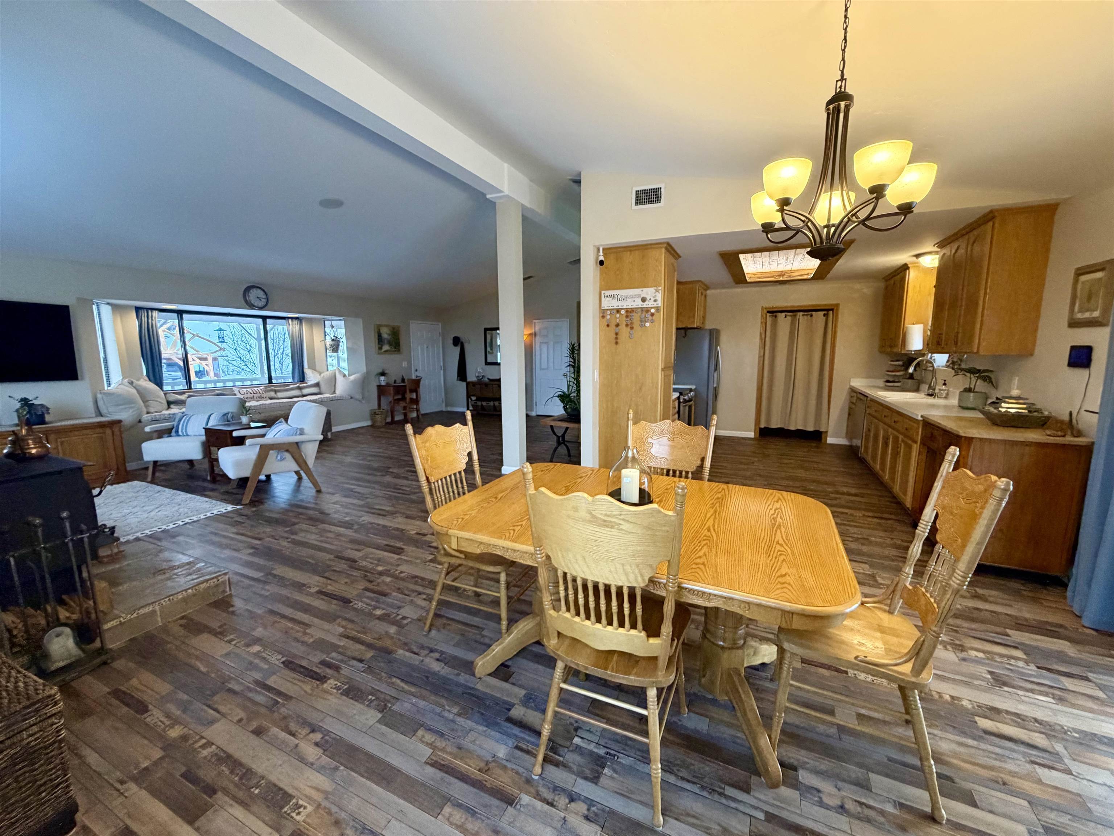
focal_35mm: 14
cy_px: 418
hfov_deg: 102.1
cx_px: 557
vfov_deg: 85.7
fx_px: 451
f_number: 2.2
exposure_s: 1/60
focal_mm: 2.22
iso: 400
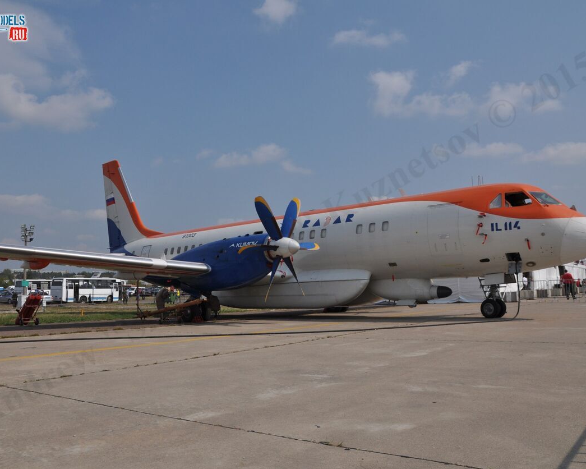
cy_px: 238
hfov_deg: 57.2
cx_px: 284
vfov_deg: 47.1
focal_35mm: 31
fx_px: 538
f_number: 8
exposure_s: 1/1250
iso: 200
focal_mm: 18
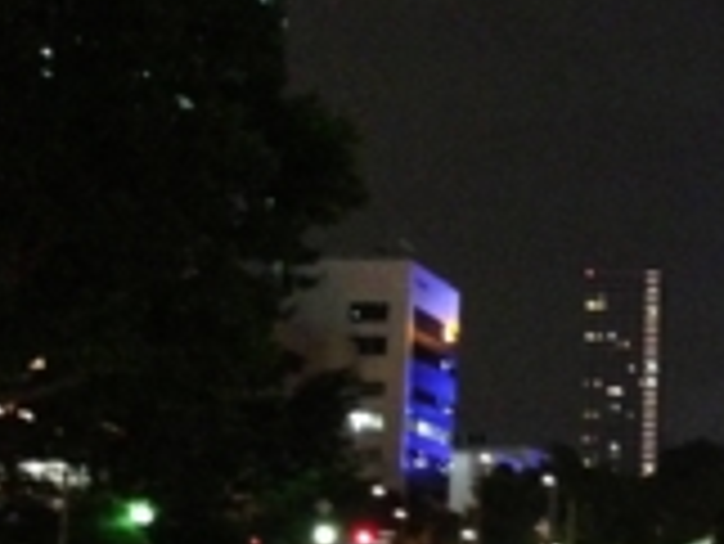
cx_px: 994
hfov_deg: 19.3
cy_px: 265
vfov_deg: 16.1
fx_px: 1926
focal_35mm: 92
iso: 800
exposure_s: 1/15
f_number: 2.4
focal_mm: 4.13
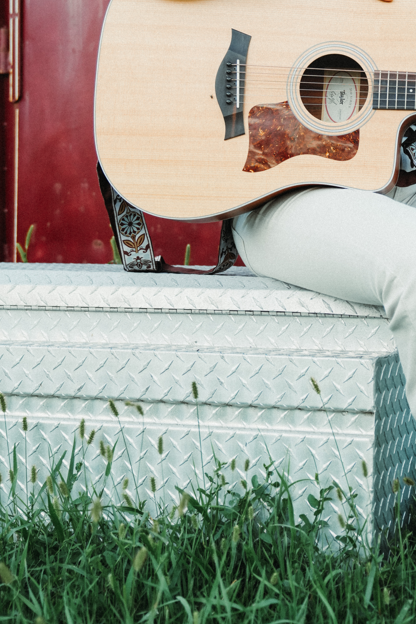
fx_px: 1404
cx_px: 368
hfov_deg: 16.6
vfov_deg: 24.5
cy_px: 99
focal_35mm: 81
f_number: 2.8
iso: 640
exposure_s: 1/200
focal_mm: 41
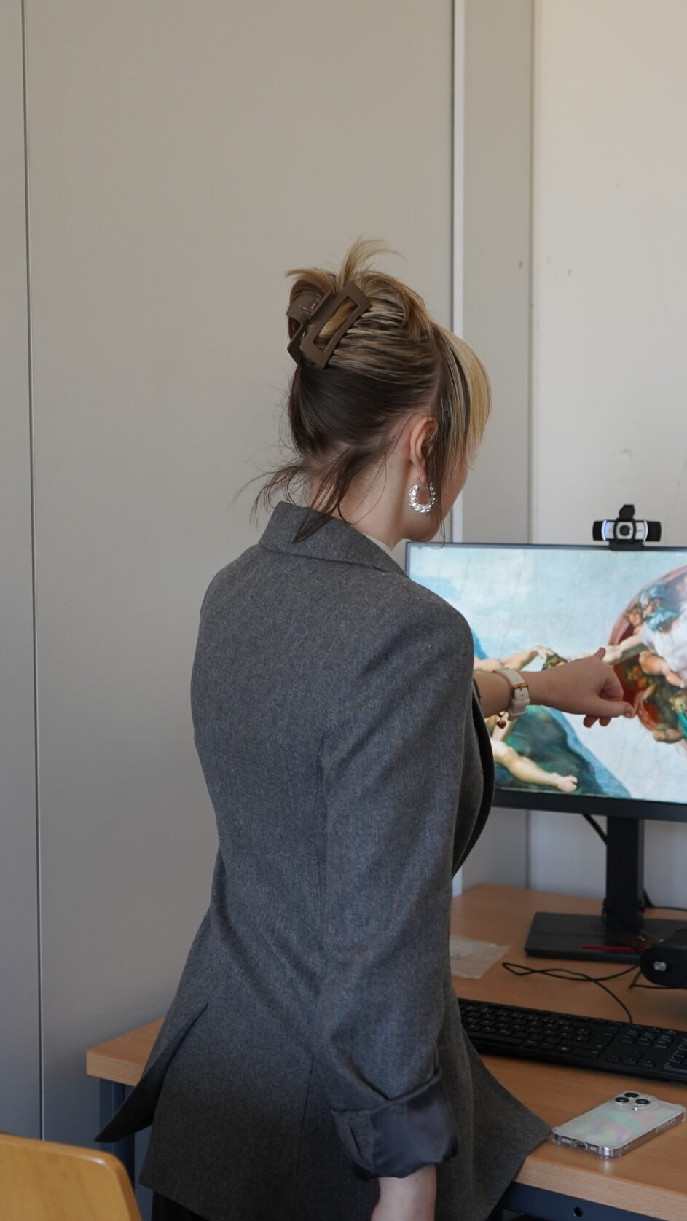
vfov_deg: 37.2
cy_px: 603
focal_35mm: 56
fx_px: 1813
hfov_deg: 21.4
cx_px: 274
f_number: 4
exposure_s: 1/160
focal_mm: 35
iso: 1000
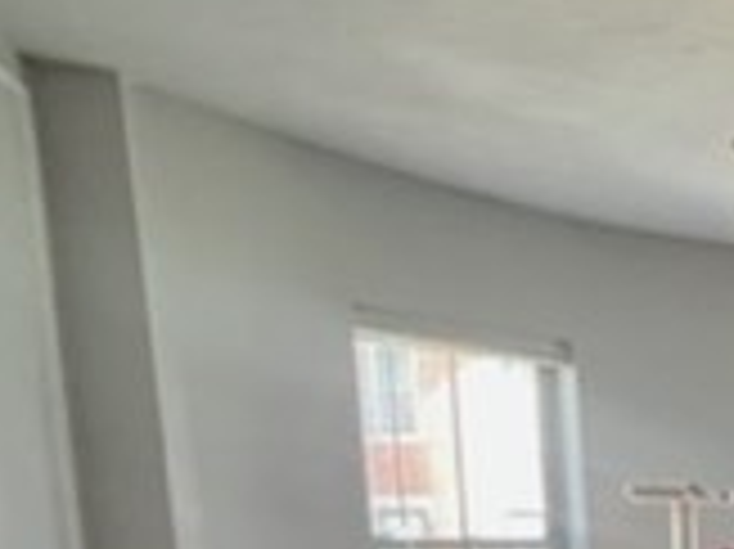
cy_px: 675
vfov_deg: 26.5
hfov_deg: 26.1
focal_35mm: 48
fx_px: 1017
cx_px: 1157
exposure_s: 1/60
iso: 160
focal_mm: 1.57
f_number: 1.8
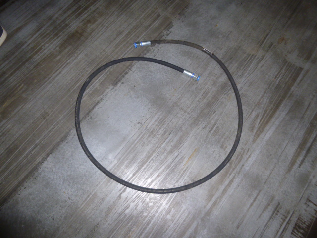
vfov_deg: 54.9
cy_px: 119
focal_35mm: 25
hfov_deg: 69.4
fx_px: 229
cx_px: 158
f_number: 3.1
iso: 100
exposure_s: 1/60
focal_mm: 4.5
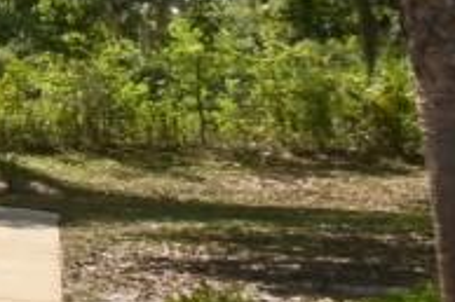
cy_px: -96
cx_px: -945
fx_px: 1174
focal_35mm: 93
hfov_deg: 11.2
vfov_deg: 14.1
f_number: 8
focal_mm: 10
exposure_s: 1/200
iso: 100
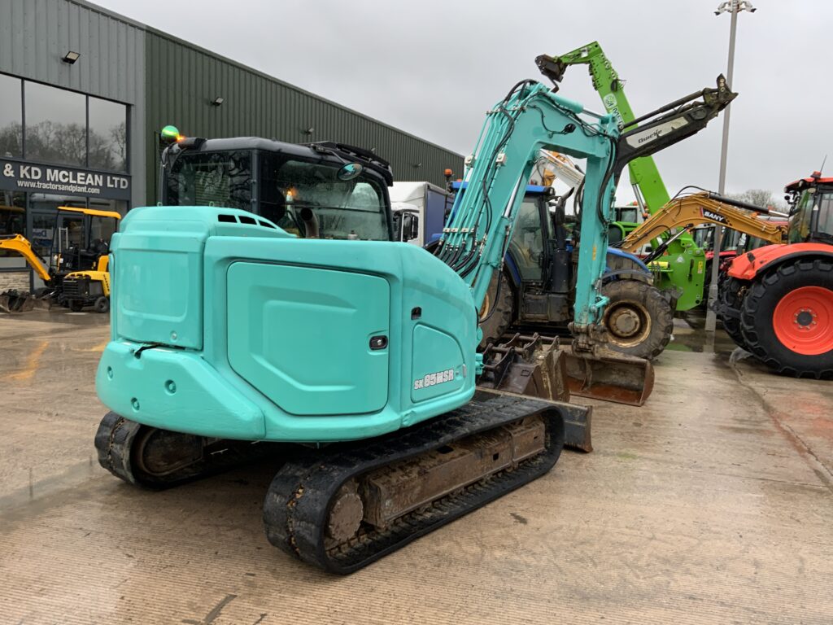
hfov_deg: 61.7
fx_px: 698
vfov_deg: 48.2
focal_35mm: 29
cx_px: 416
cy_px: 312
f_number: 1.8
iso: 40
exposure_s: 1/122
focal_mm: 3
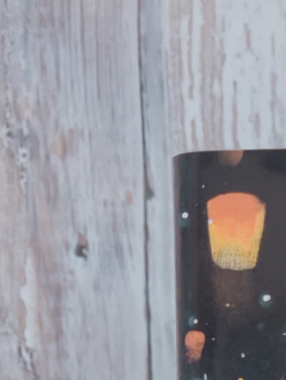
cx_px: 734
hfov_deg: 9.2
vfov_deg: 11.3
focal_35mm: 142
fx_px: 1563
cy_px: 949
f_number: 1.5
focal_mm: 5.7
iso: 400
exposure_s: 1/35
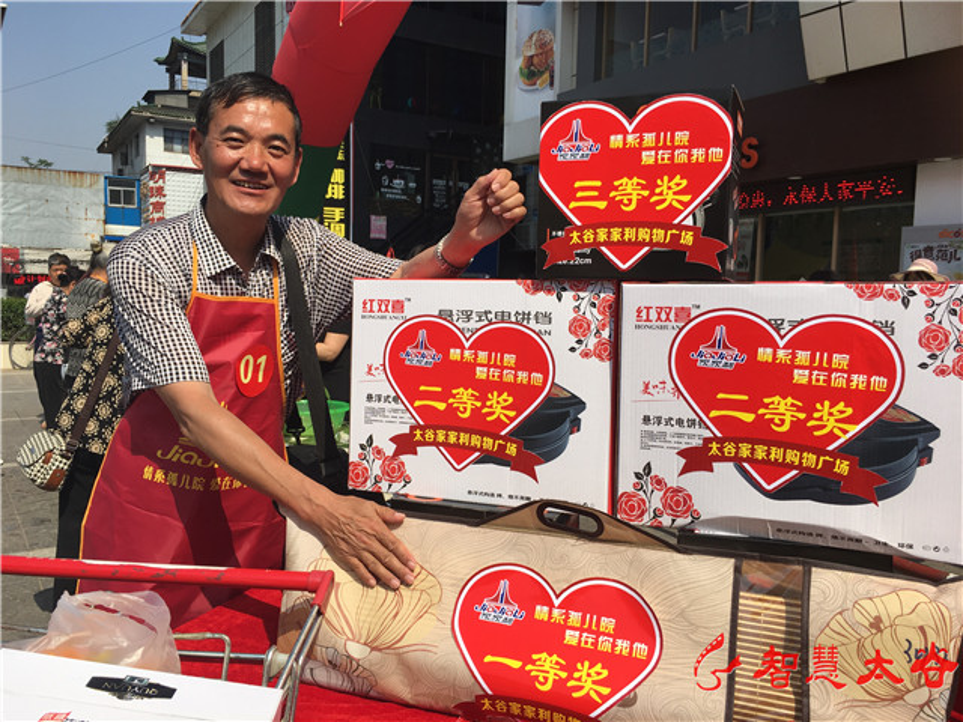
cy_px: 361
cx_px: 482
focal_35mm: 29
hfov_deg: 61.7
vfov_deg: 48.2
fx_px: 807
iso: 25
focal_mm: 4.15
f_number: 2.2
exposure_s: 1/1672
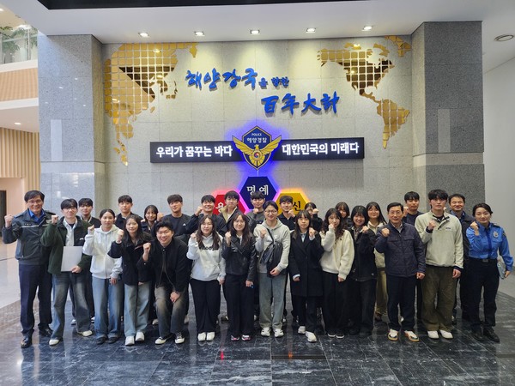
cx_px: 258
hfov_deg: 73.9
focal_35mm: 23
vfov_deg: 58.9
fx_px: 342
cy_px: 193
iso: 400
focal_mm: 6.4
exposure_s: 1/120
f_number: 1.8
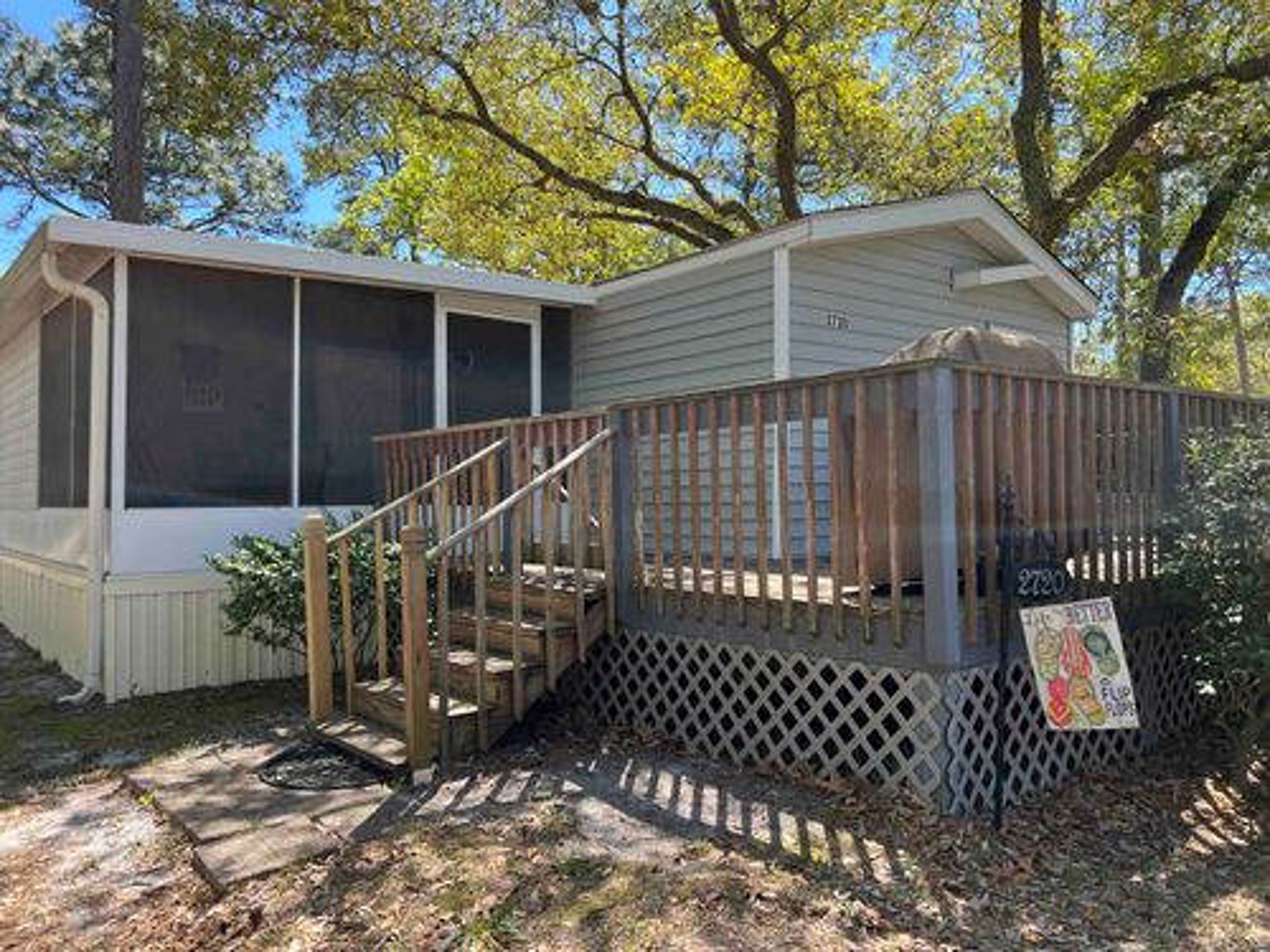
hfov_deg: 67.3
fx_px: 954
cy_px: 476
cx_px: 635
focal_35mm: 26
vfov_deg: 53.1
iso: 50
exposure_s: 1/687
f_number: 1.5
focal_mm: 5.7
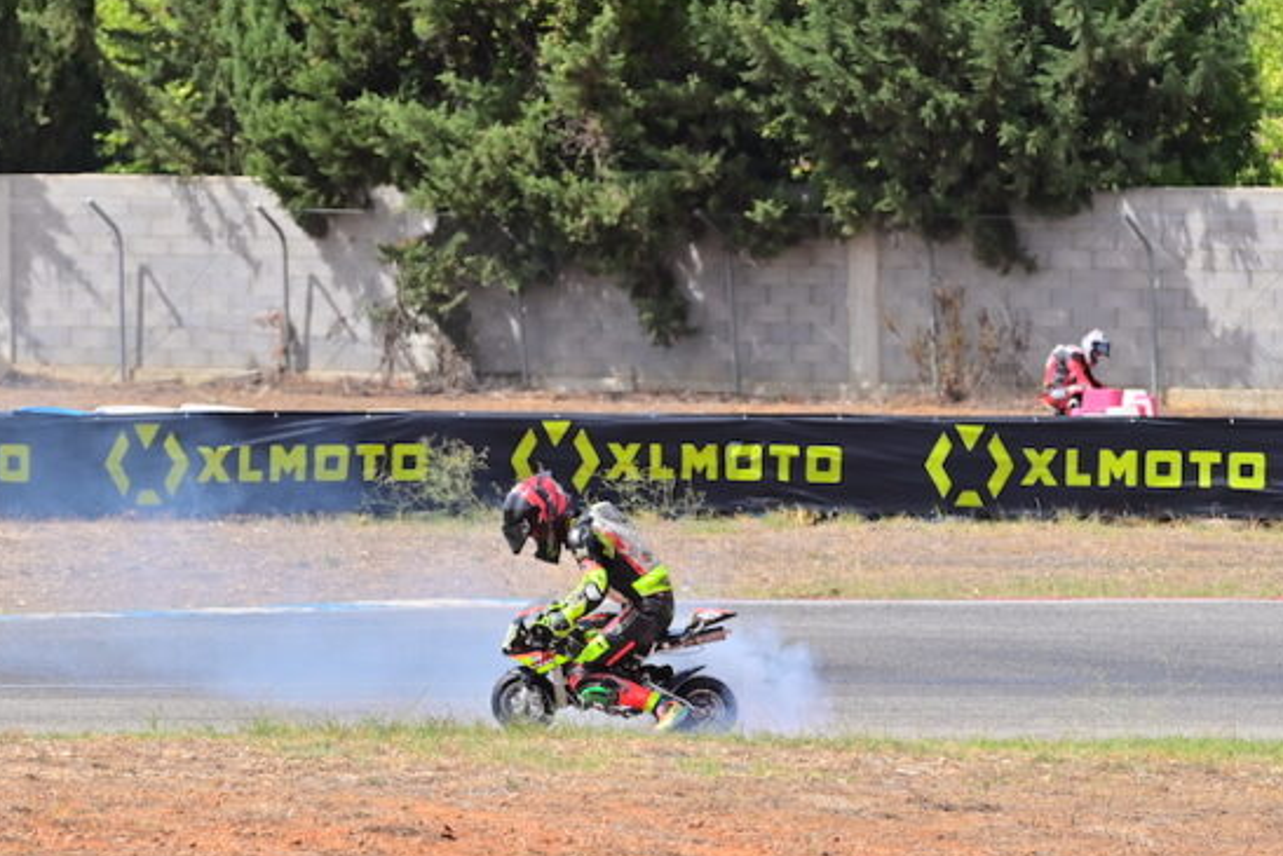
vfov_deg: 4.0
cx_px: 636
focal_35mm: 340
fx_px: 12120
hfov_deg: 6.1
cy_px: 474
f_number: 8
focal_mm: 200
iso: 220
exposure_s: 1/1250
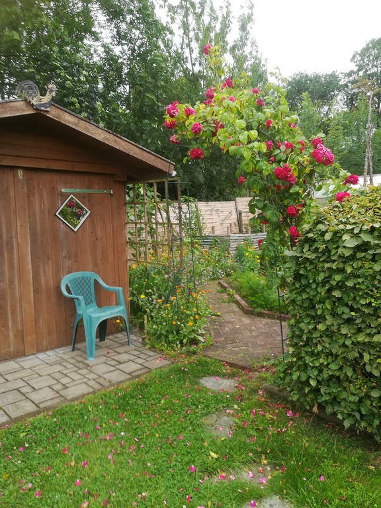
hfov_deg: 53.1
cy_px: 254
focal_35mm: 26
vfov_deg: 67.3
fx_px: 382
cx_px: 190
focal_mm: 3.83
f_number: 2.2
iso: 64
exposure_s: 1/100
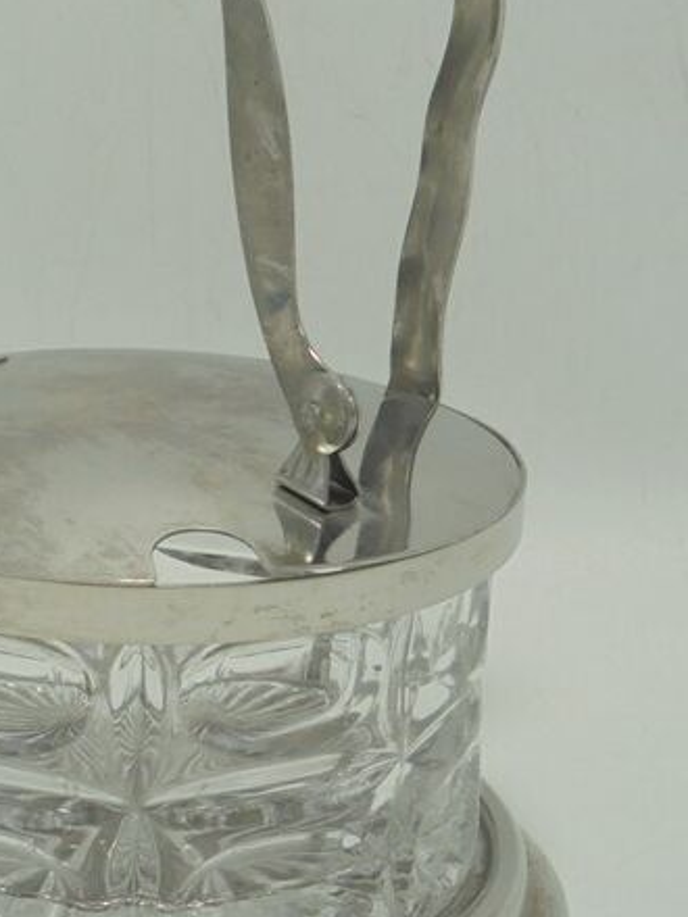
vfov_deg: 22.3
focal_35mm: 88
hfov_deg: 16.7
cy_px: 458
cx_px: 157
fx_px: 2332
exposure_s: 1/60
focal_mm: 7.8
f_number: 4.5
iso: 100
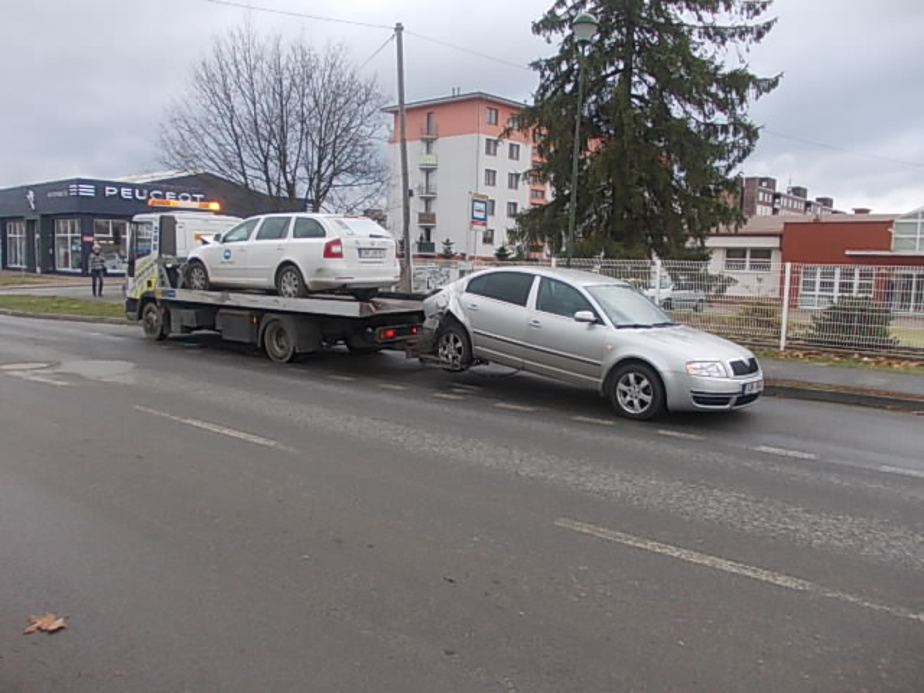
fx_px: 747
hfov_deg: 63.4
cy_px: 346
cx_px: 462
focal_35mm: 28
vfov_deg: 49.7
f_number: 2.7
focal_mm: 4
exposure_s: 1/250
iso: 110
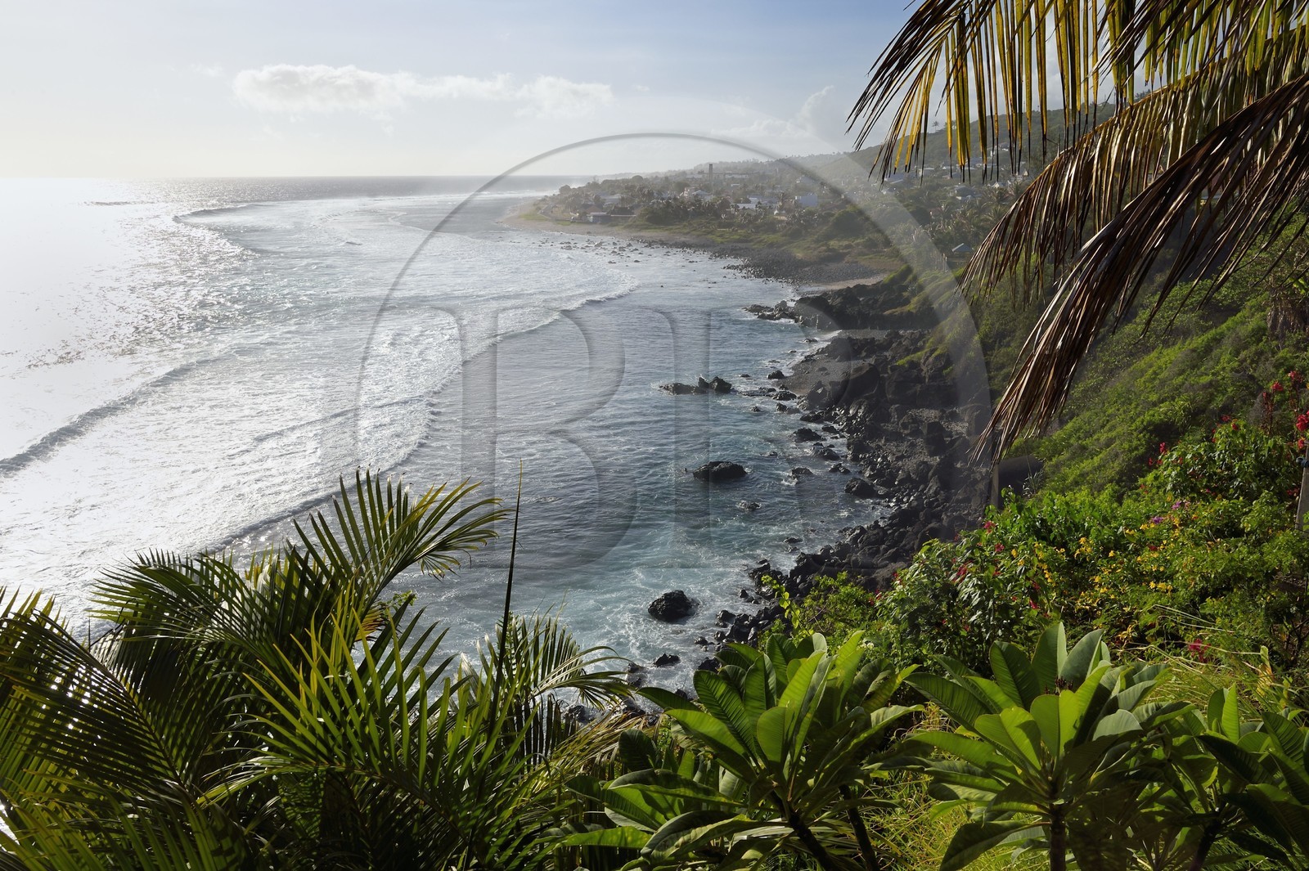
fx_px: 1054
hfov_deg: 63.7
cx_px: 654
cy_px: 436
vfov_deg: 44.9
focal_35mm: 29
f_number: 18
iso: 200
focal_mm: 29
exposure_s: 1/250
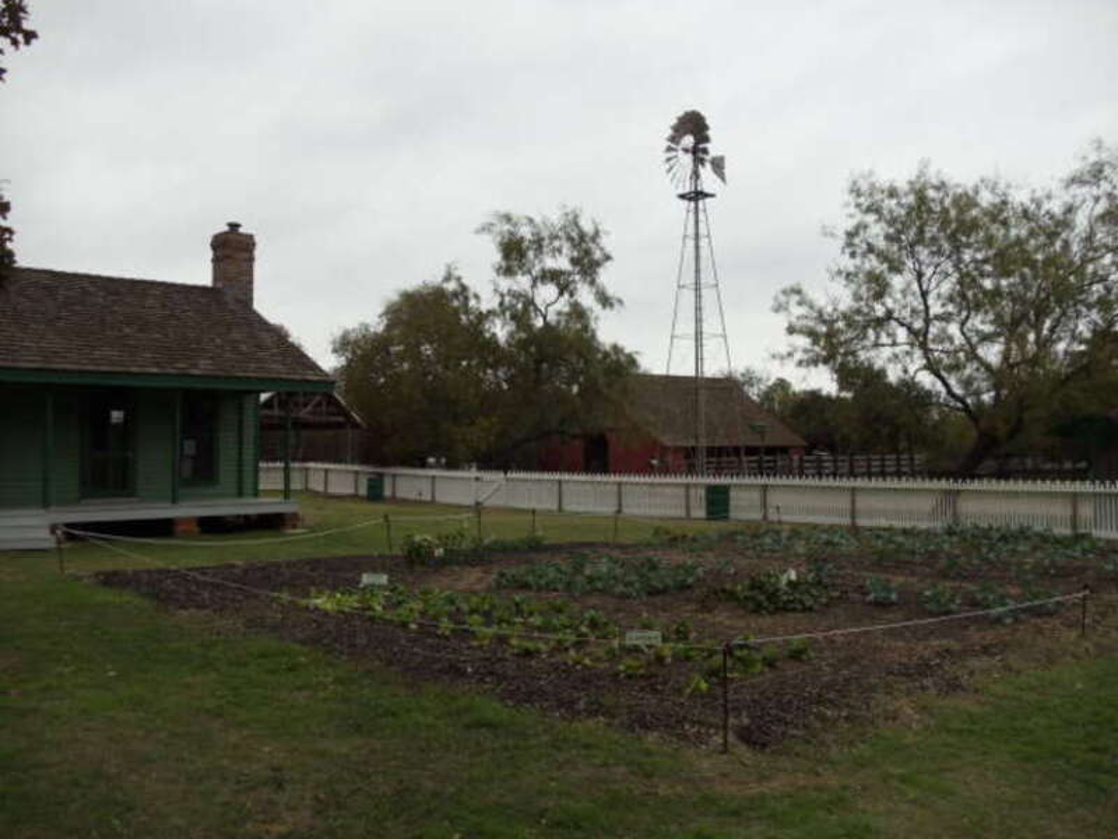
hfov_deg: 42.9
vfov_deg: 32.9
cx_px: 559
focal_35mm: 44
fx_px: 1421
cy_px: 420
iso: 100
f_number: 7.1
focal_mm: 6
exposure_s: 1/160
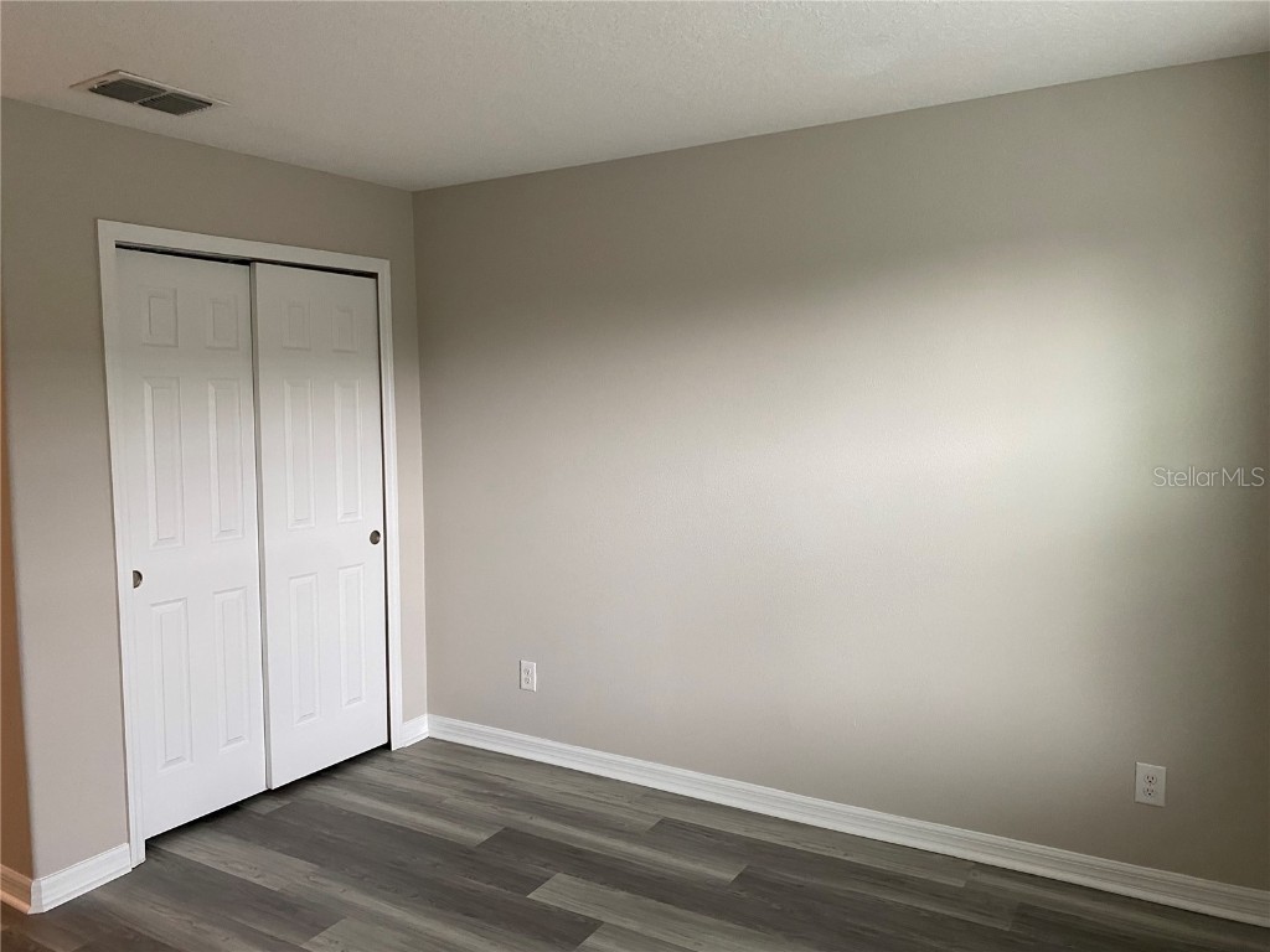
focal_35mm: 26
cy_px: 476
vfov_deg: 53.1
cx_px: 635
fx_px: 954
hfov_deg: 67.3
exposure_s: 1/60
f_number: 1.8
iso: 200
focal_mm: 4.25
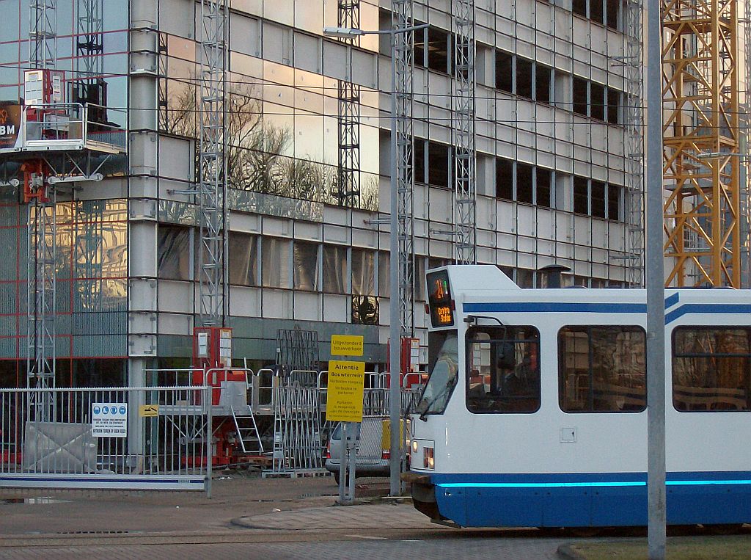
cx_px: 376
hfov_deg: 19.7
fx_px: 2164
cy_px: 280
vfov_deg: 14.7
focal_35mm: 100
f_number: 4.6
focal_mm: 16.6
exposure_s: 1/113
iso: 200
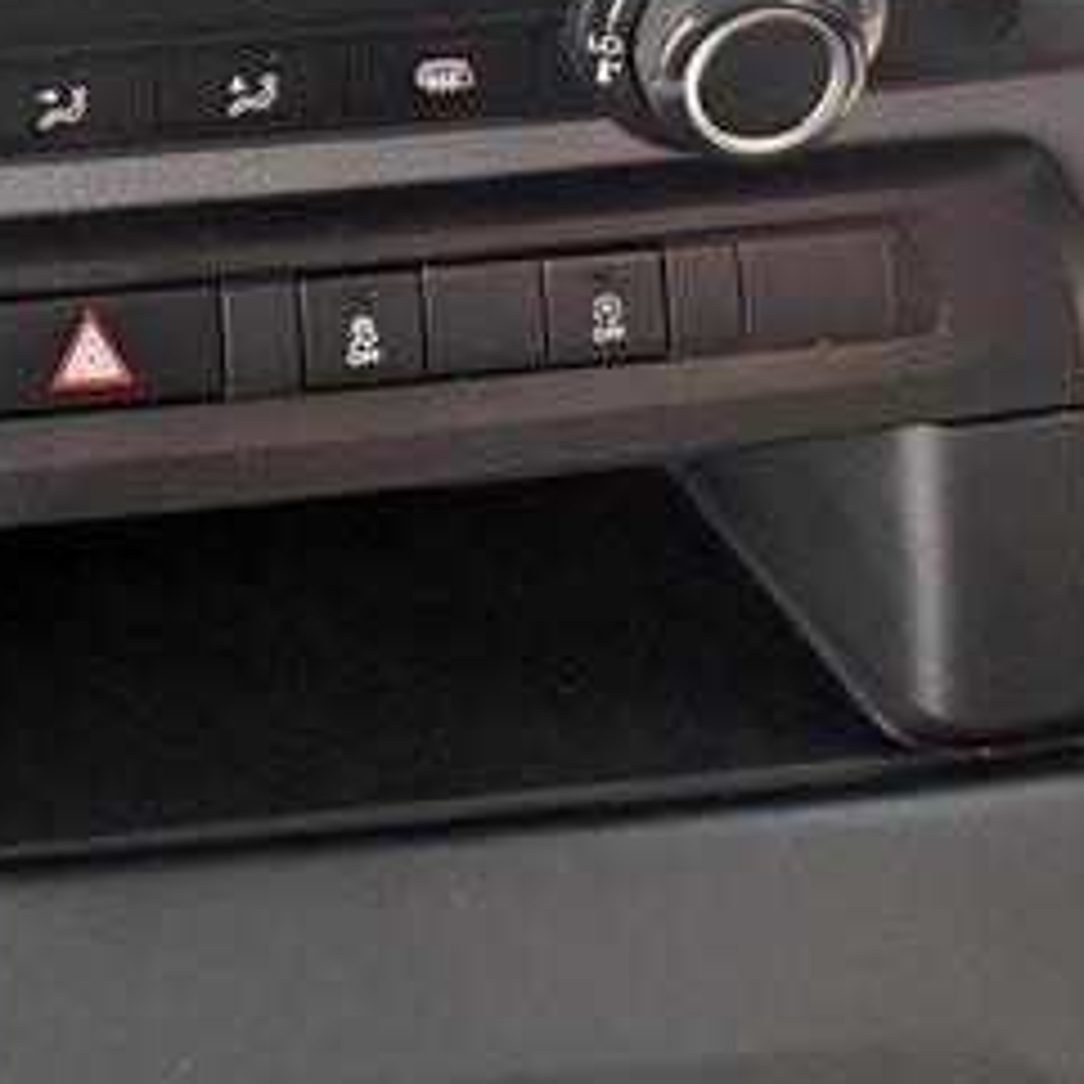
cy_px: -423
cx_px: 234
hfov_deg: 35.7
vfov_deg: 28.2
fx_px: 1630
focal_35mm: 46
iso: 160
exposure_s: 1/99
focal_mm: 2.22
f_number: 2.2
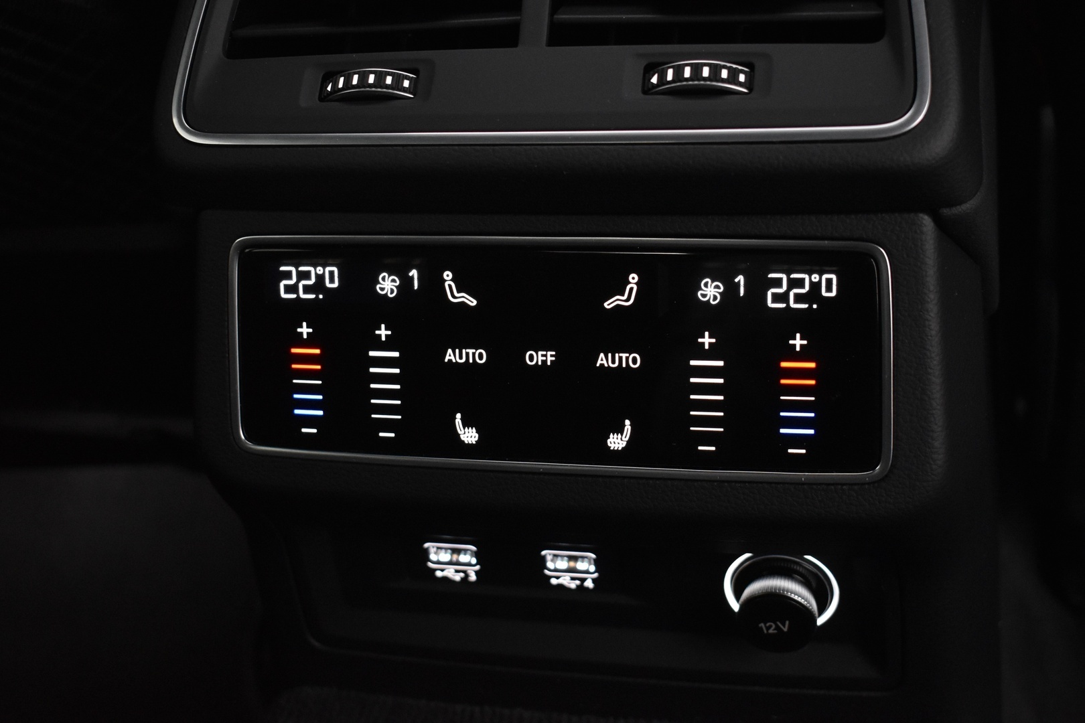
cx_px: 542
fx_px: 1537
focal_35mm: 51
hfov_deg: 38.9
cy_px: 362
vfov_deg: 26.5
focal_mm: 34
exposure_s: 1/20
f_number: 4.5
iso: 3200
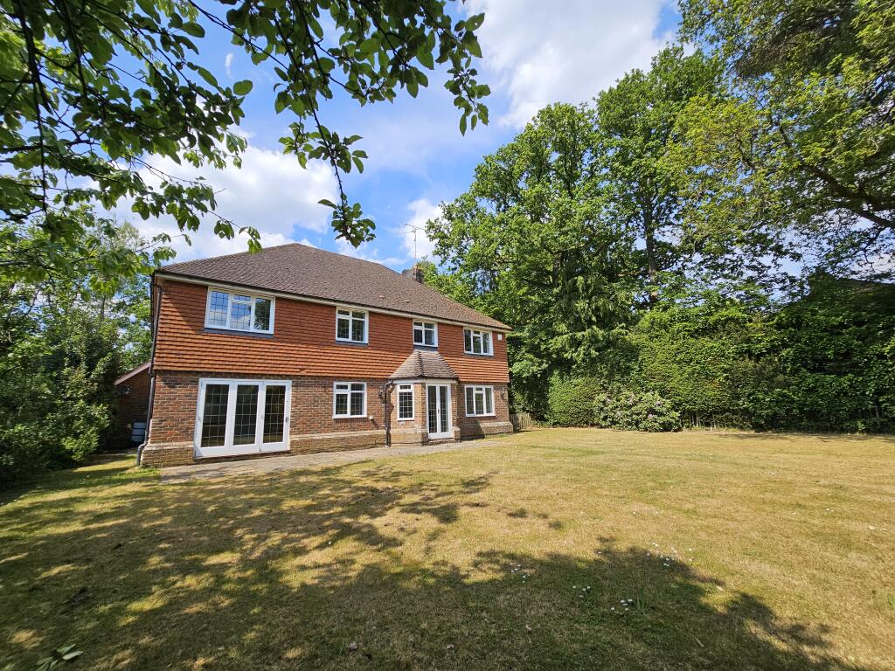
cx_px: 448
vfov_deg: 89.9
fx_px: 336
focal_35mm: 13
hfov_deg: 106.2
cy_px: 336
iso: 50
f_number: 2.2
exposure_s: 1/1339
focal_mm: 2.2
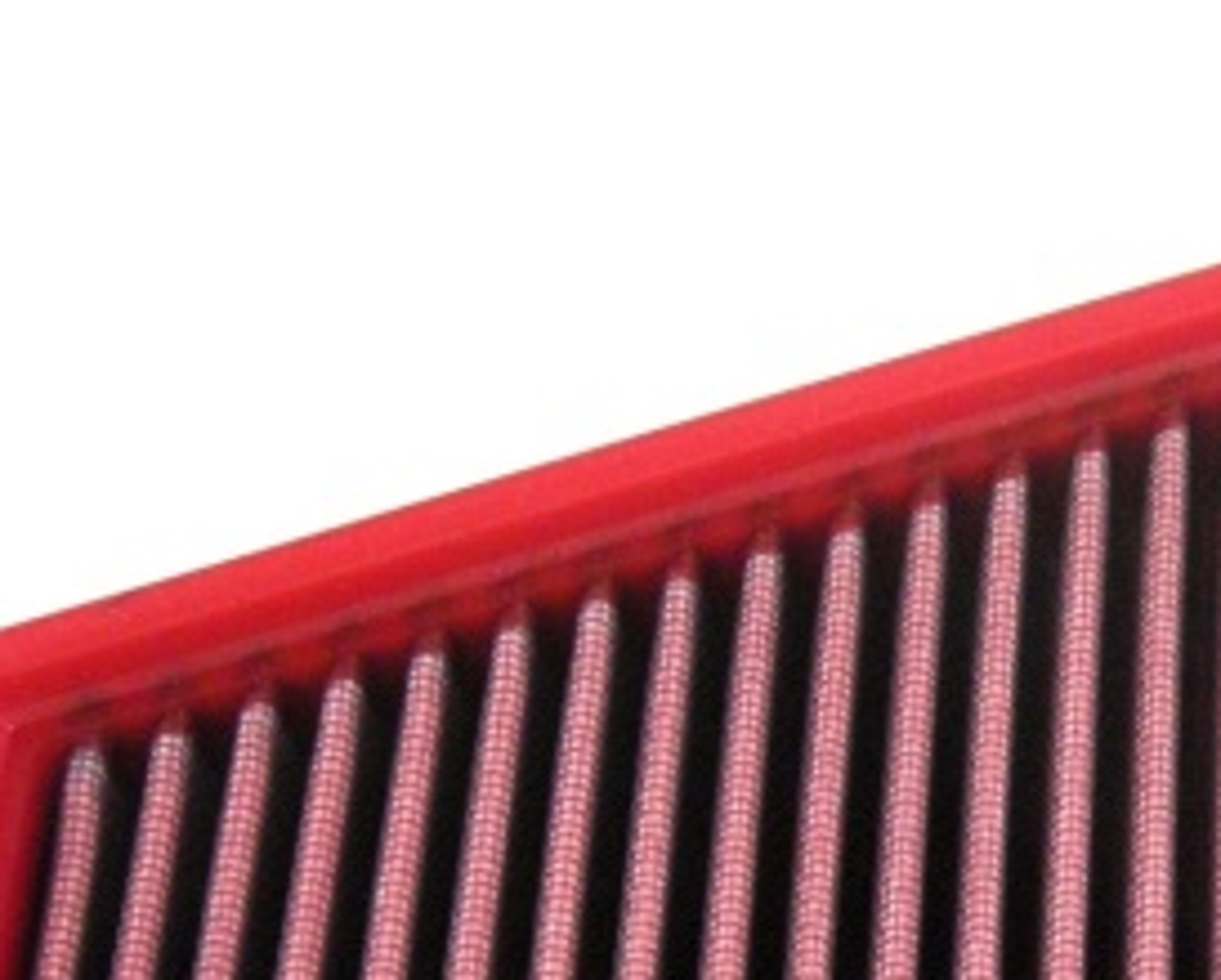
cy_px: 940
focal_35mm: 100
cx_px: 1395
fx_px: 3618
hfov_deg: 18.3
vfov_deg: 15.2
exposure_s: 1/61.5
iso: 236
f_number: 2.8
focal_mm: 5.7
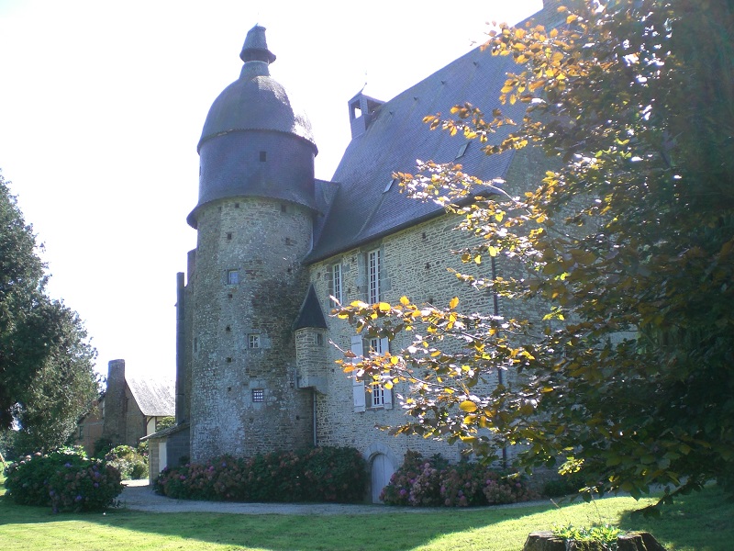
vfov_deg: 37.7
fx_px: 806
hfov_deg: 49.0
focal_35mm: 38
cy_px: 276
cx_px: 367
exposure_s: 1/250
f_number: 3.1
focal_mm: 6.3
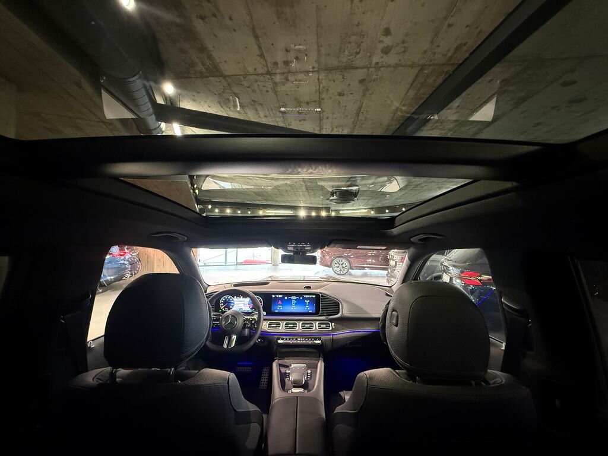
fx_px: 246
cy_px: 228
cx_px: 304
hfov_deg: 102.1
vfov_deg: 85.7
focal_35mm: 14
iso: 1250
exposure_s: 1/54
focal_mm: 2.22
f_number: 2.2
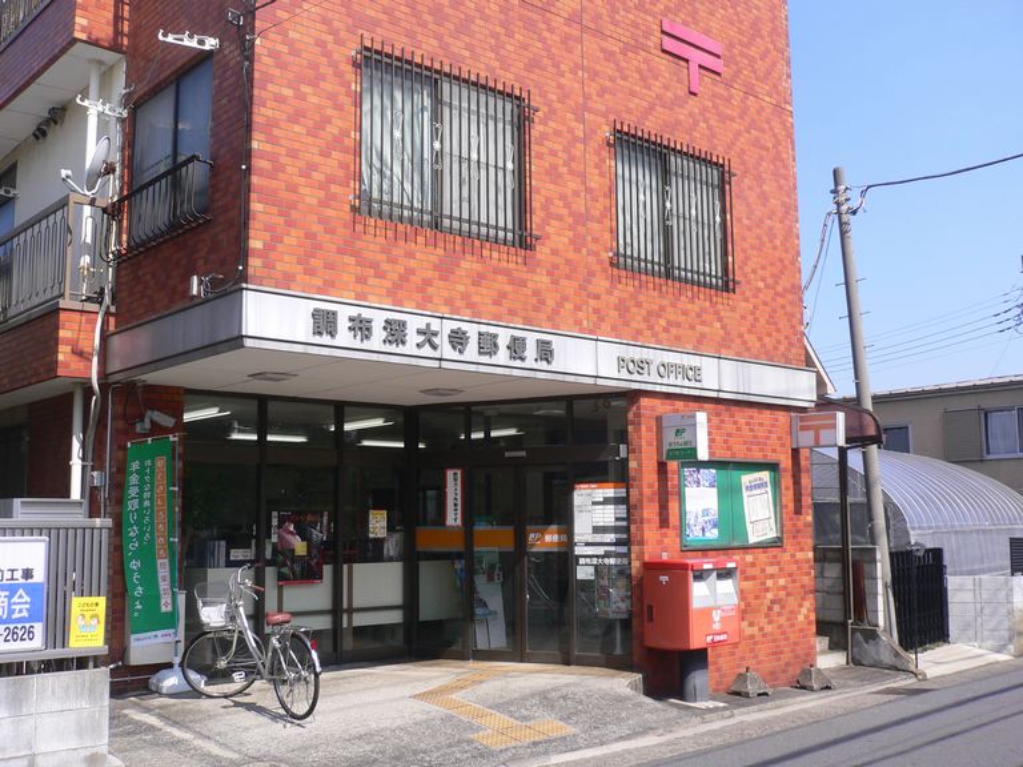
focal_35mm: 35
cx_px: 512
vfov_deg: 40.7
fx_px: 1034
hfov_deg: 52.6
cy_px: 384
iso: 80
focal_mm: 5.8
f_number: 5.6
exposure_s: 1/250
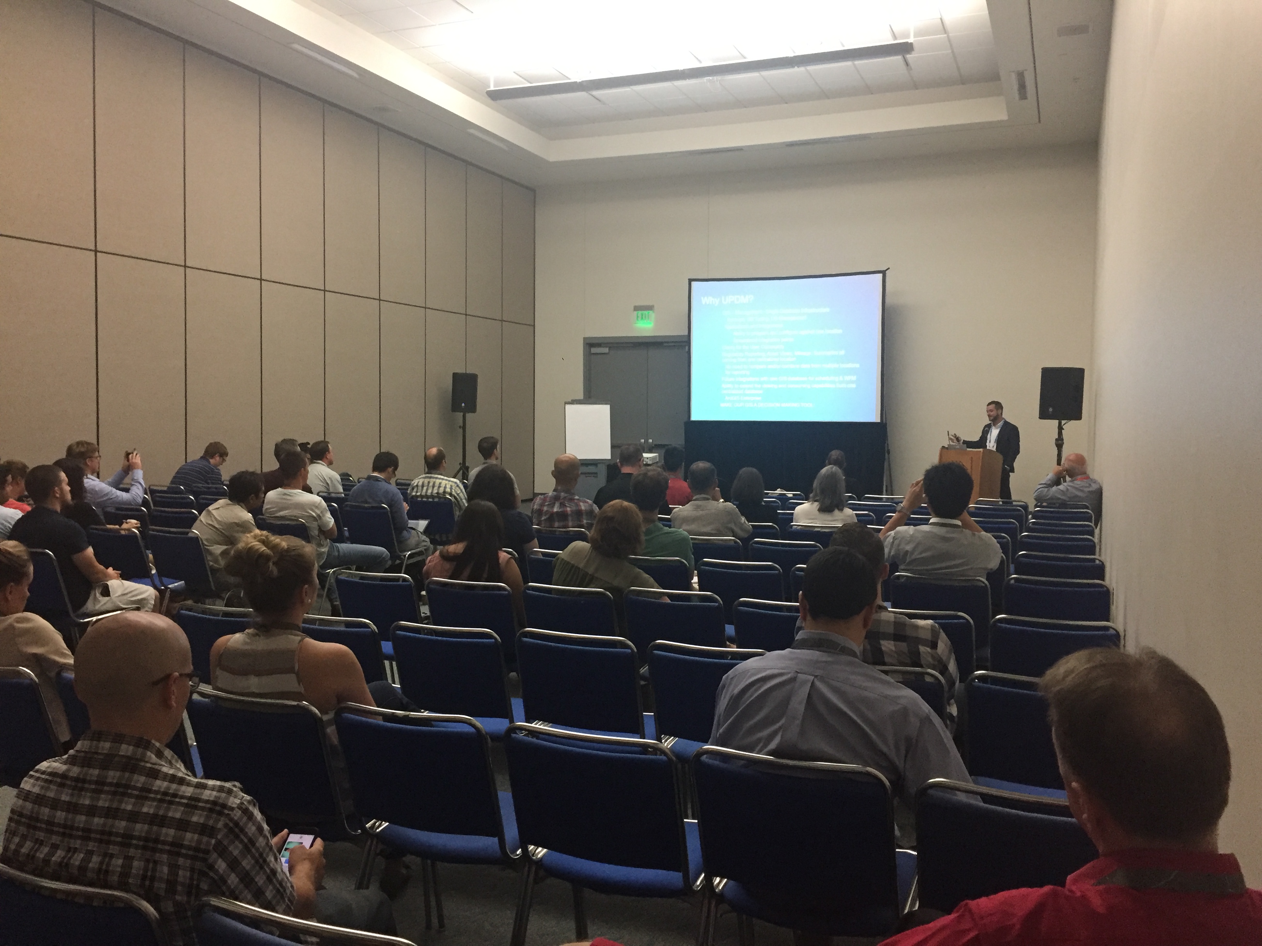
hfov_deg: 61.7
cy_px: 473
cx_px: 631
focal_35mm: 29
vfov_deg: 48.2
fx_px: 1057
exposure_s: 1/30
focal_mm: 4.15
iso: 200
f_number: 2.2
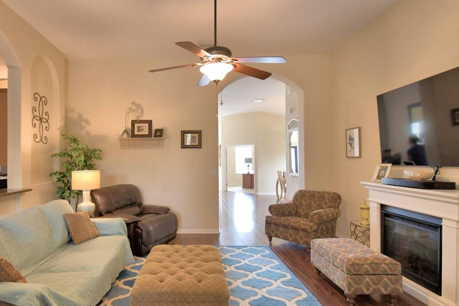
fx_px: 268
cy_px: 158
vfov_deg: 59.4
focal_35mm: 21
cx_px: 186
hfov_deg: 80.4
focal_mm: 10
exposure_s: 1/30
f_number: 4.5
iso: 450
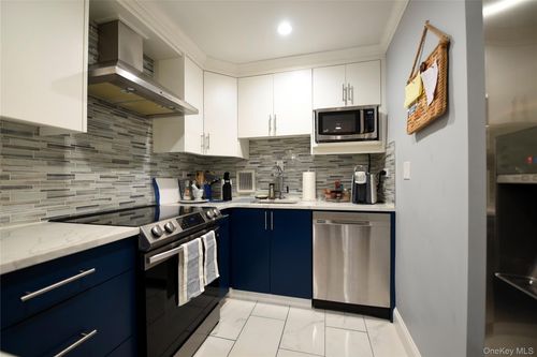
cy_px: 178
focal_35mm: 15
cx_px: 268
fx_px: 224
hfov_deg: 100.4
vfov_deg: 77.3
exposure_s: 1/20
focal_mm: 15
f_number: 2.8
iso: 200
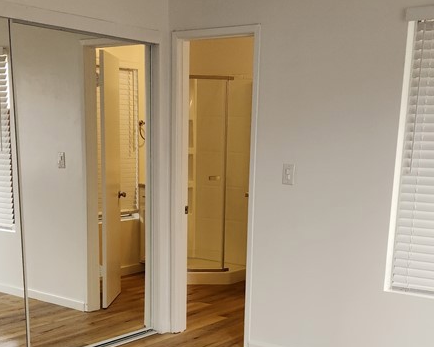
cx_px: 202
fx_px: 681
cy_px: 303
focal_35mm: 53
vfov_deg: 27.7
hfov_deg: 35.4
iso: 200
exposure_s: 1/120
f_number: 1.8
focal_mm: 5.4
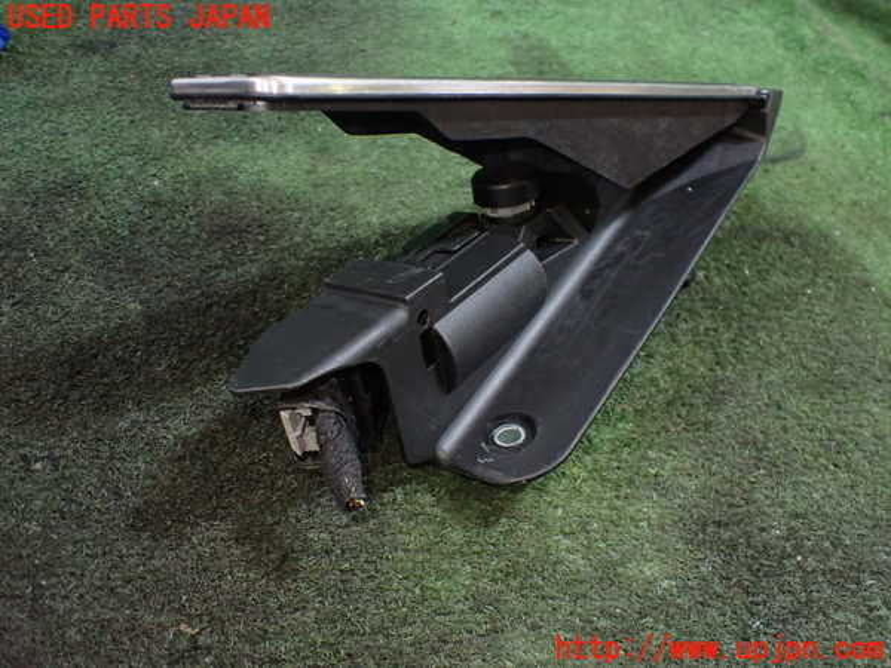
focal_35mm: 30
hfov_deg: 60.0
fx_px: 772
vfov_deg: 46.8
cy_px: 334
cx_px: 446
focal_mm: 5.4
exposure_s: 1/100
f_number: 2.3
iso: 800
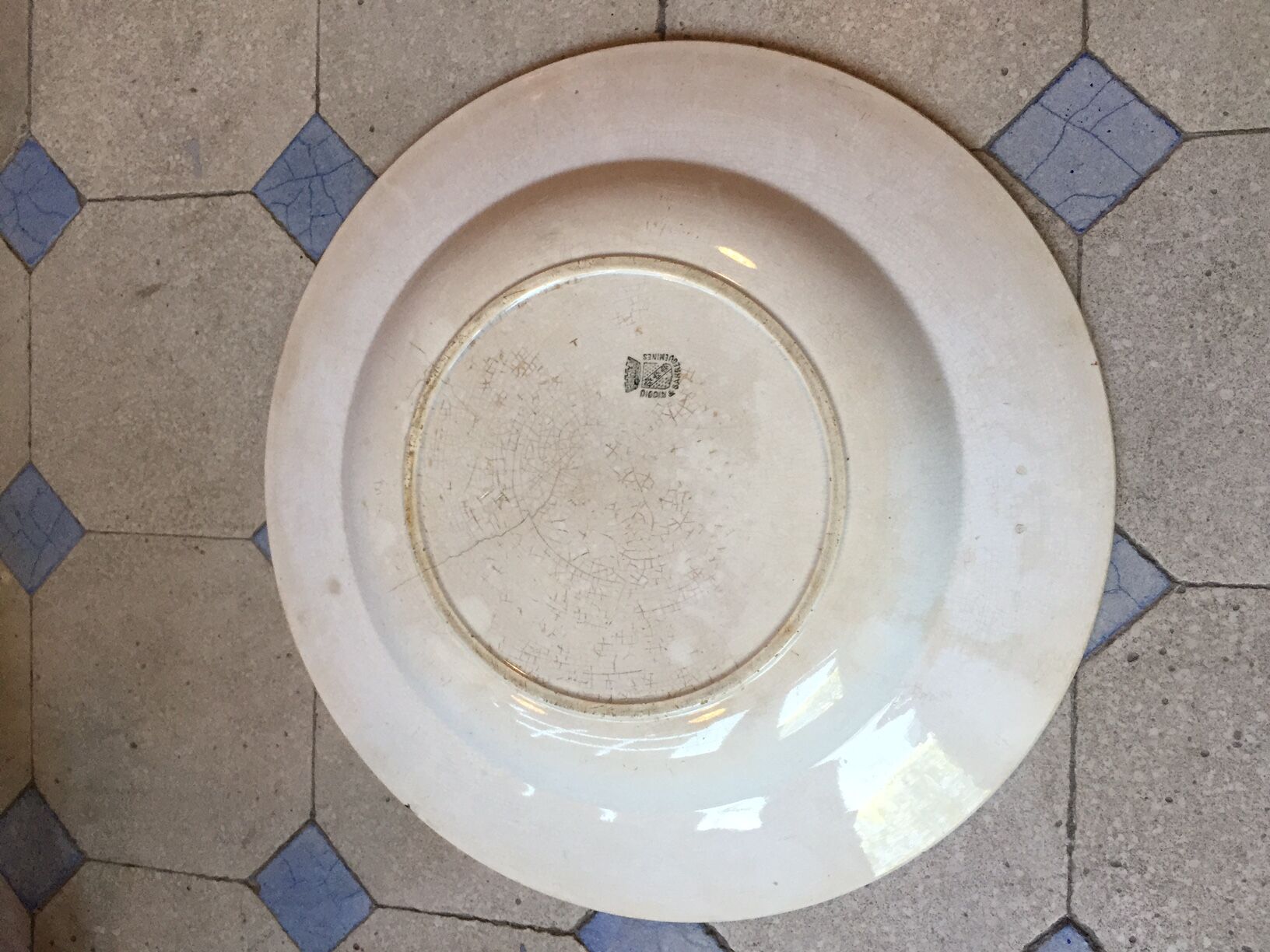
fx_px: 1064
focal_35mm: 29
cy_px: 476
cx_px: 635
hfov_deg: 61.7
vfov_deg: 48.2
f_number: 2.2
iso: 64
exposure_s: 1/33
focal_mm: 4.15
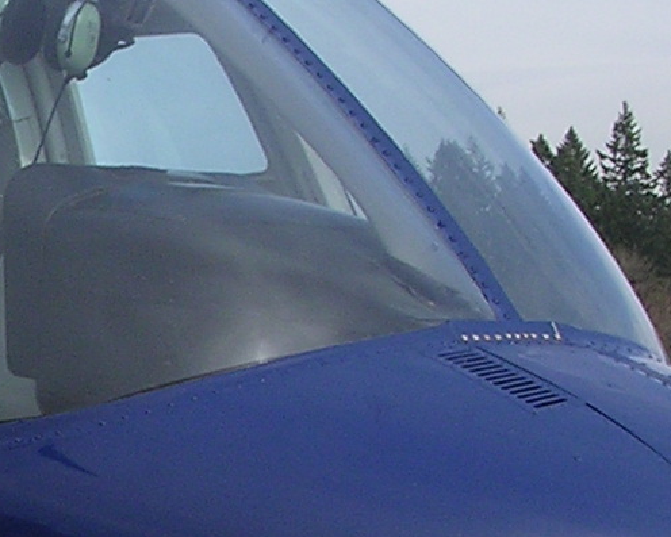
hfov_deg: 11.8
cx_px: -445
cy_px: 465
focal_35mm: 153
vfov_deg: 10.1
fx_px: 3039
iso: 100
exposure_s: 1/232
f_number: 5.6
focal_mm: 5.8
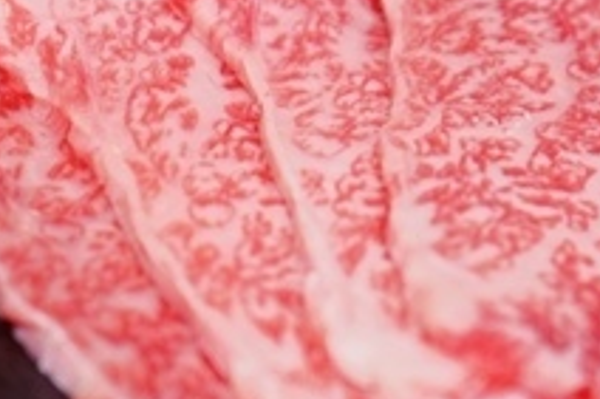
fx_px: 3464
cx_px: 323
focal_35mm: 208
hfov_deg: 9.9
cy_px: -4
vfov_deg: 6.6
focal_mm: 55
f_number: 5
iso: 1600
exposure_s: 1/60
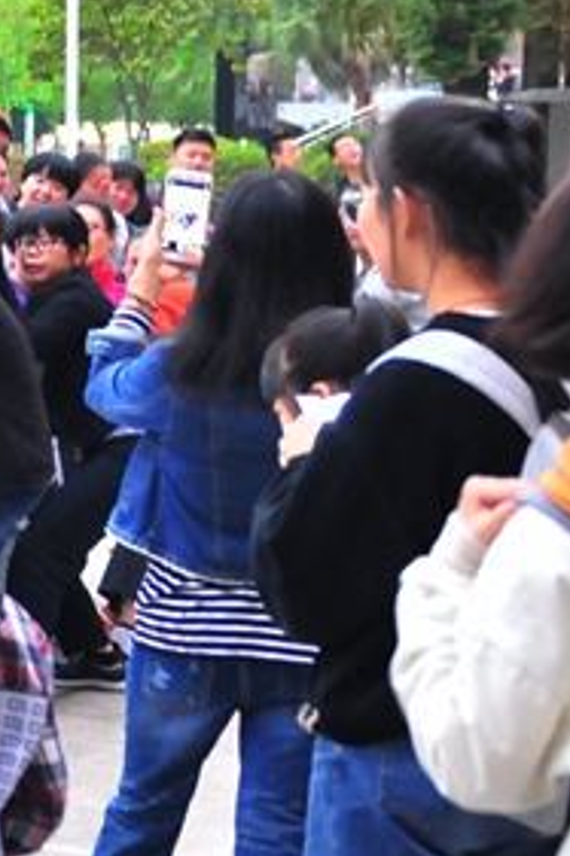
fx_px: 3115
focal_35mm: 131
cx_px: -838
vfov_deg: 15.6
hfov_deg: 9.3
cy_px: 192
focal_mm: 24
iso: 1250
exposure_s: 1/30
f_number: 2.8
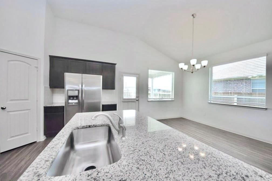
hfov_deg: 112.6
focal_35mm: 12
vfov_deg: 89.9
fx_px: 91
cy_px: 90
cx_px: 136
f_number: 5.6
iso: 560
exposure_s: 1/125
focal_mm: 8
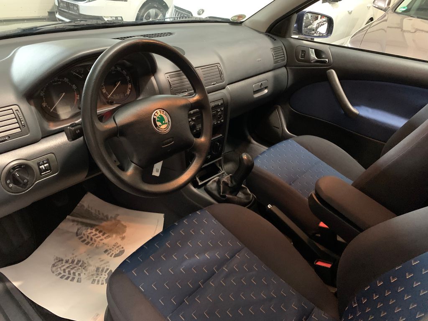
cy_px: 160
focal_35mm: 26
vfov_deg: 53.1
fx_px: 321
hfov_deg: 67.3
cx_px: 214
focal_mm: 4.25
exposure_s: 1/26
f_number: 1.8
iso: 800
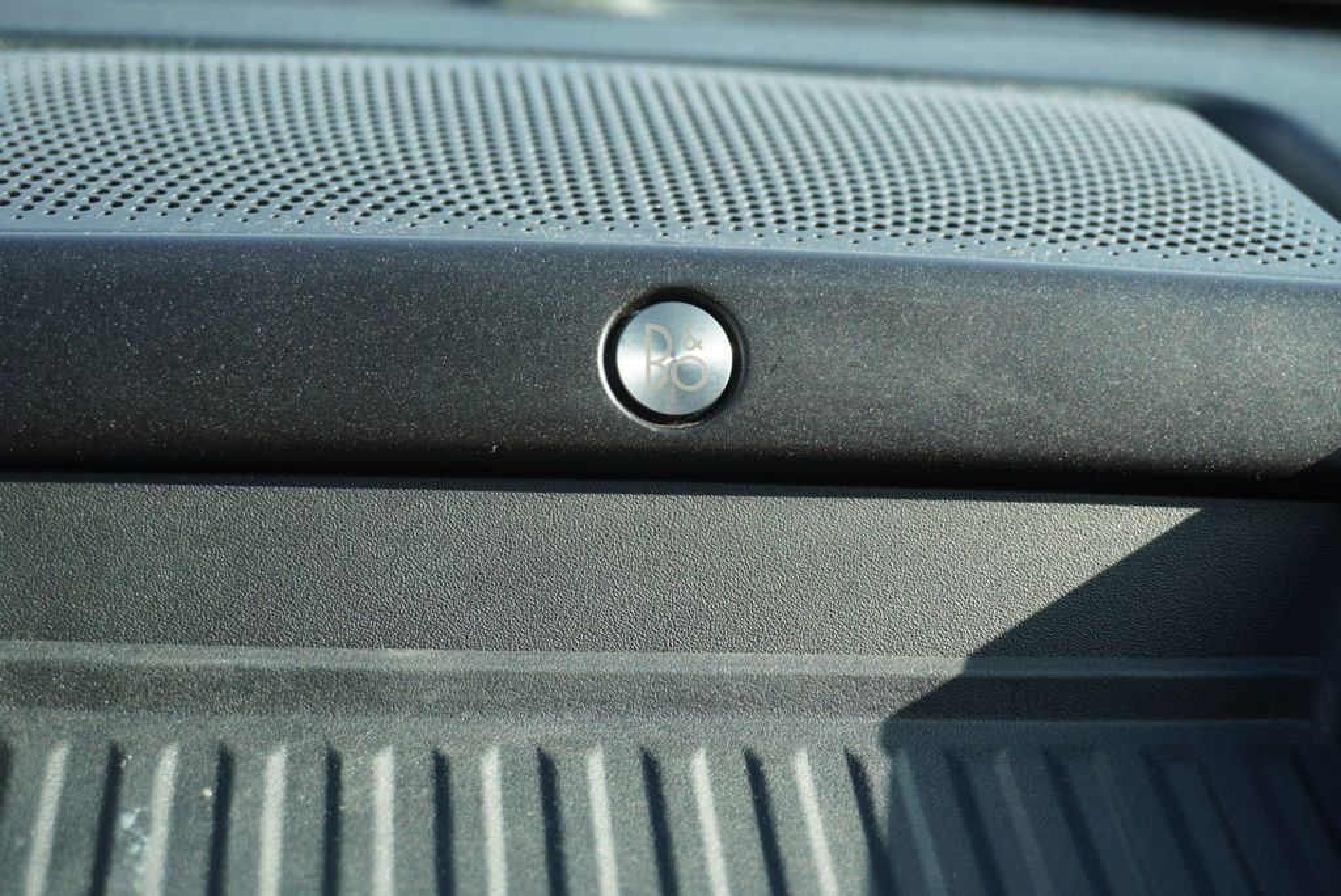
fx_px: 2236
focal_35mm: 60
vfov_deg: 22.7
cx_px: 670
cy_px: 448
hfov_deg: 33.4
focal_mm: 40
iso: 125
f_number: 5.6
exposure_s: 1/80
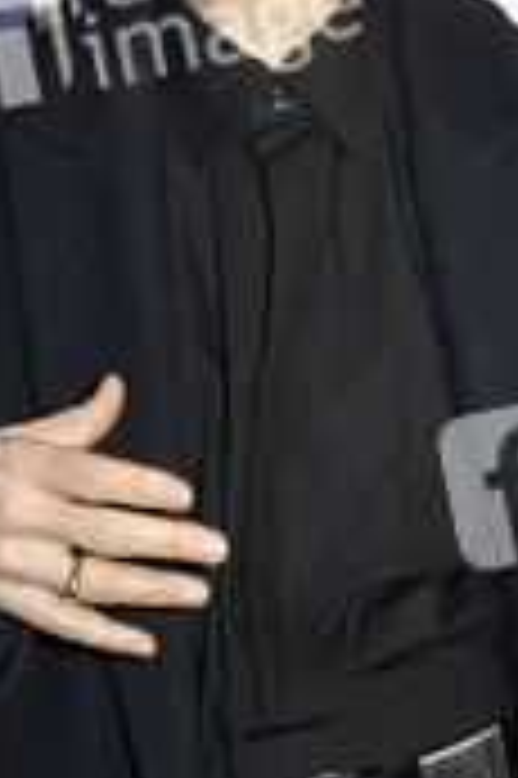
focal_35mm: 81
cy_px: 238
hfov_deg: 16.8
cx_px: 261
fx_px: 1752
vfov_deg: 24.9
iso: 2500
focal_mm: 35
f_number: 9
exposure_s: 1/200
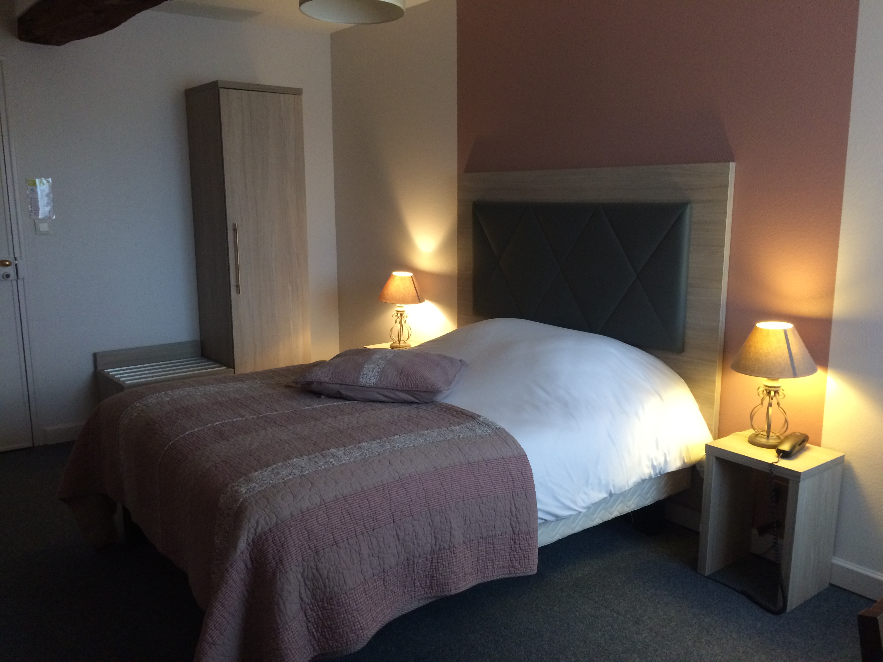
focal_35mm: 29
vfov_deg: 48.2
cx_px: 442
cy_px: 331
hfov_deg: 61.7
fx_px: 740
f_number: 2.2
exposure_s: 1/33
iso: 250
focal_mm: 4.15
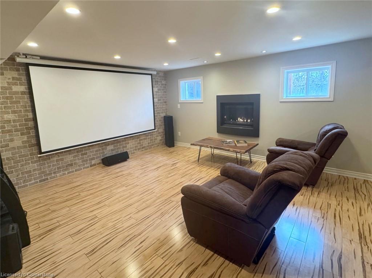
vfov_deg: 85.6
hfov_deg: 102.1
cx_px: 186
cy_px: 139
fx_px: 150
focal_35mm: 14
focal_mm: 2.2
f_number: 2.2
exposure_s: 1/60
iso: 320
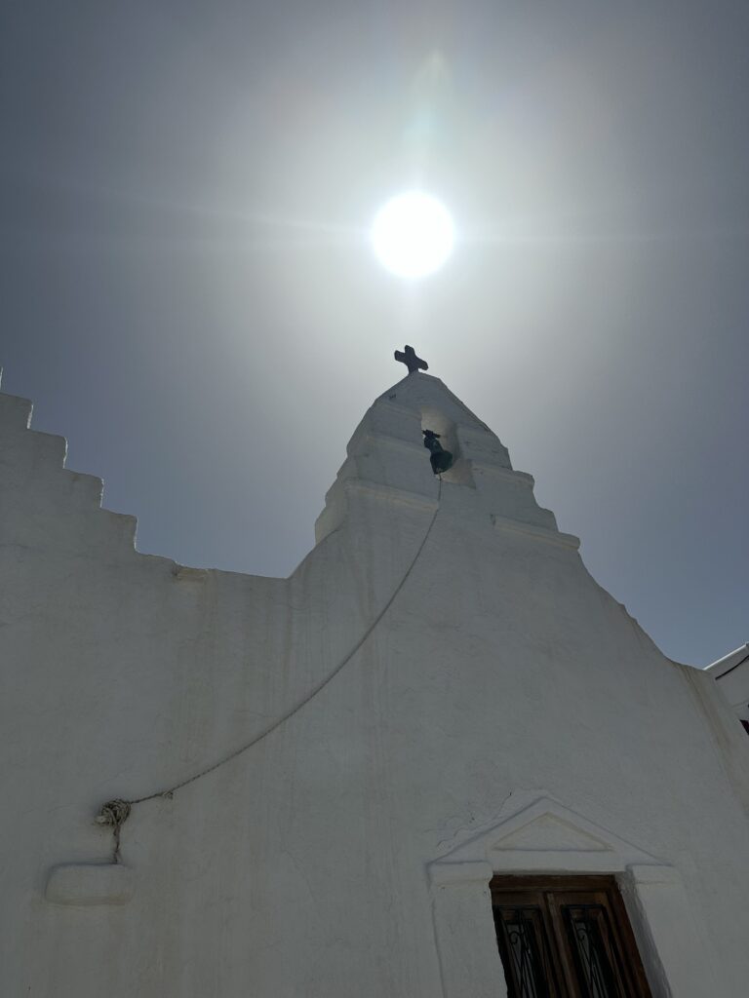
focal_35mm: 24
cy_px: 499
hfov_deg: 56.8
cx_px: 374
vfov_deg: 71.6
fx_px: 692
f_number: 1.78
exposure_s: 1/22727
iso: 64
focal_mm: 6.86
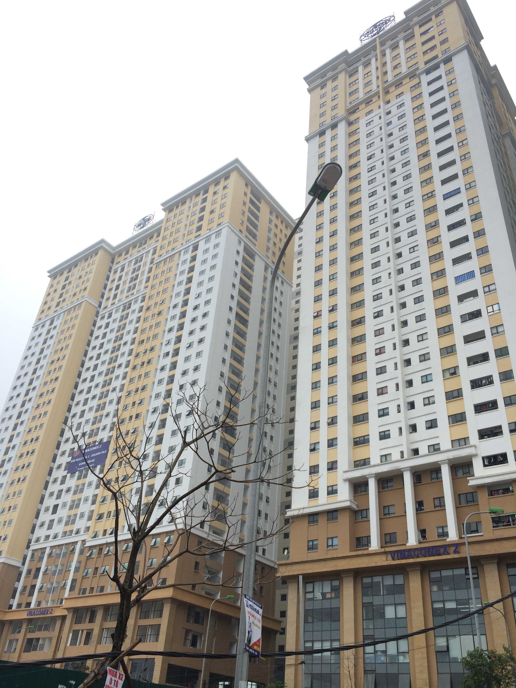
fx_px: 596
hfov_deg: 46.8
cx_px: 258
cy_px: 344
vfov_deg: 60.0
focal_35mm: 30
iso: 40
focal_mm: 4.12
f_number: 2.2
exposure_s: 1/1466
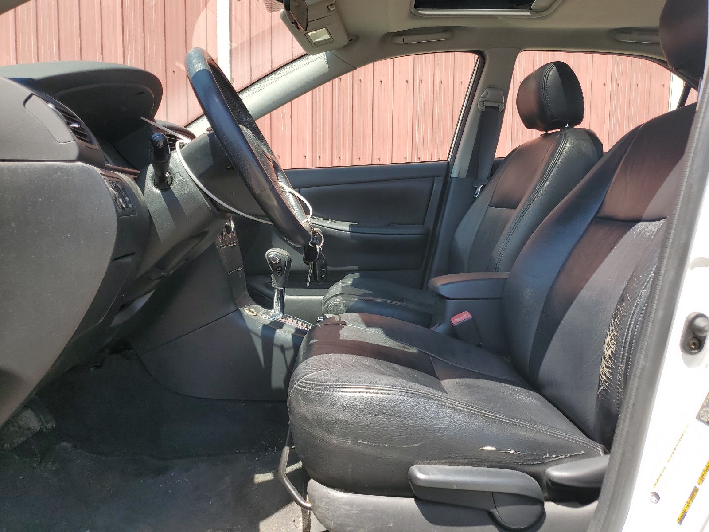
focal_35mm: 26
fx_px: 533
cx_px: 354
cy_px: 266
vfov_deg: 53.1
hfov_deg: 67.3
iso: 50
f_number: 1.5
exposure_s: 1/1000
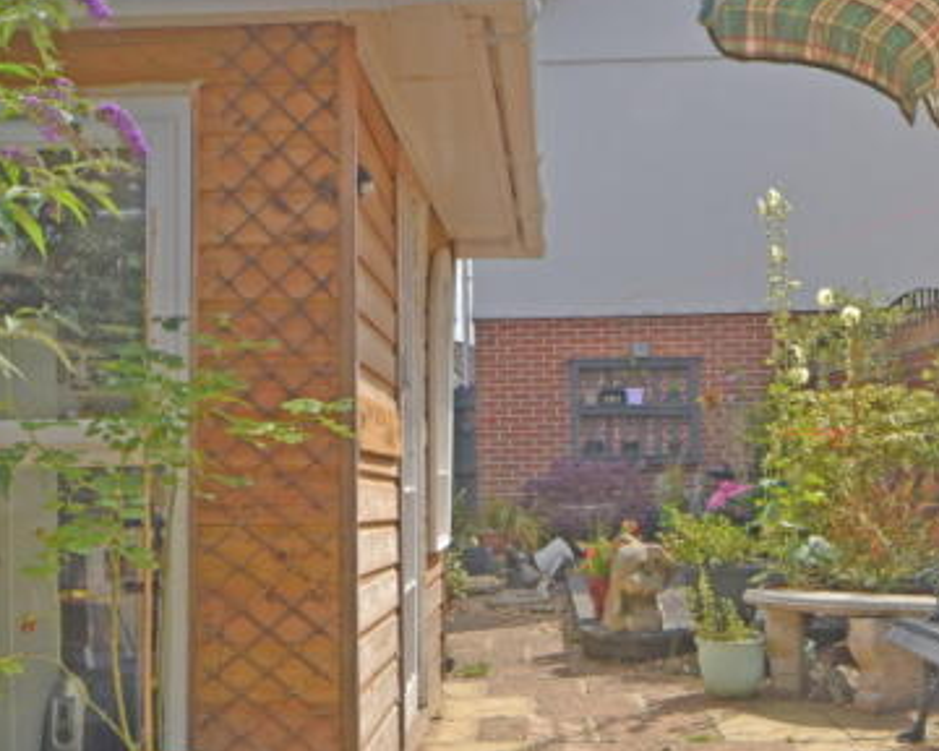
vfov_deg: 37.3
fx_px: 1112
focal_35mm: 40
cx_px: 496
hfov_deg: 45.8
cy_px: 395
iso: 100
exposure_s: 1/250
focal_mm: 10
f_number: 8
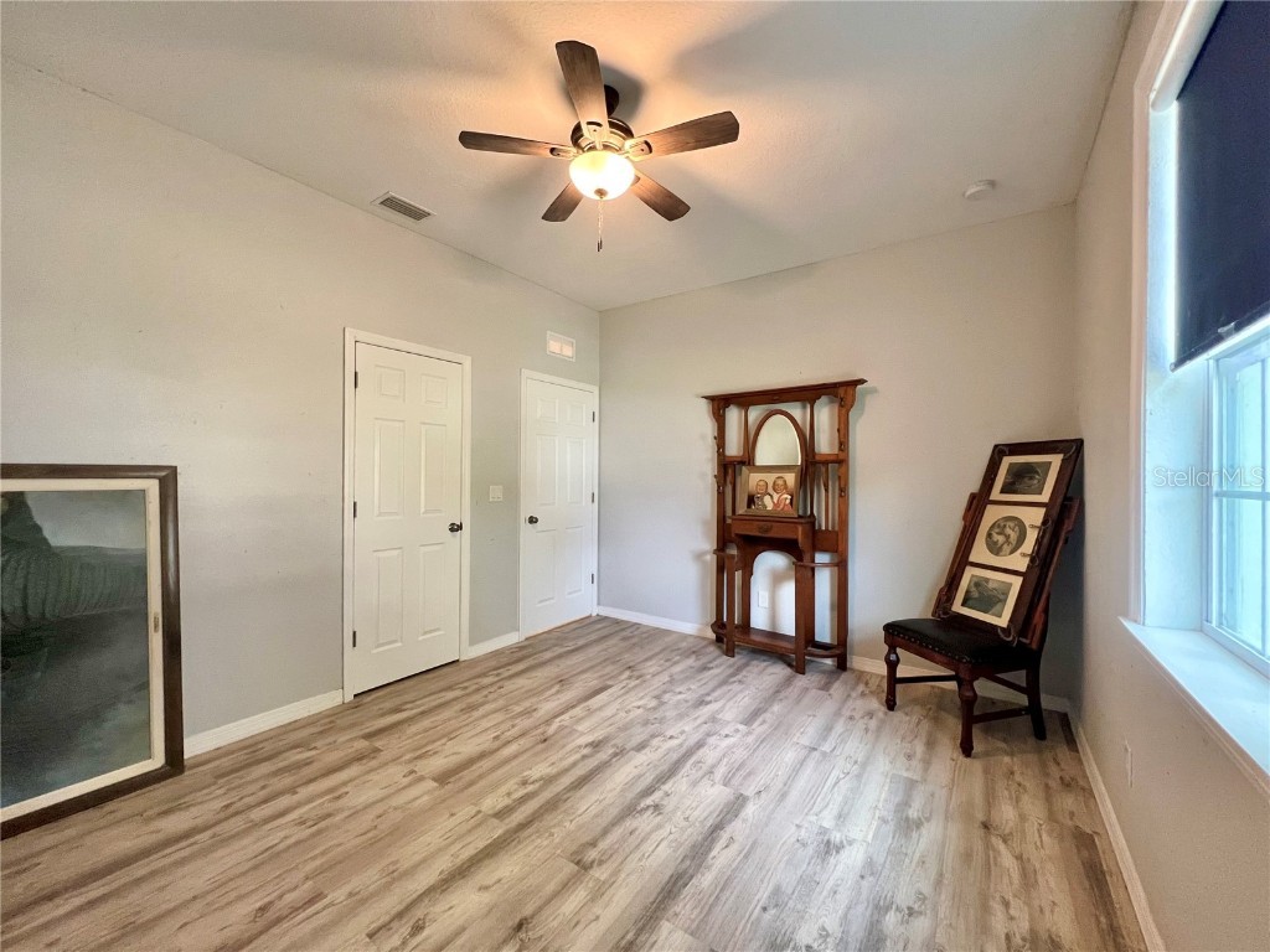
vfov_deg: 89.9
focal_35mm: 13
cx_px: 635
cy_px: 476
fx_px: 477
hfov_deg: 106.2
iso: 320
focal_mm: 1.57
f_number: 1.8
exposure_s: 1/60
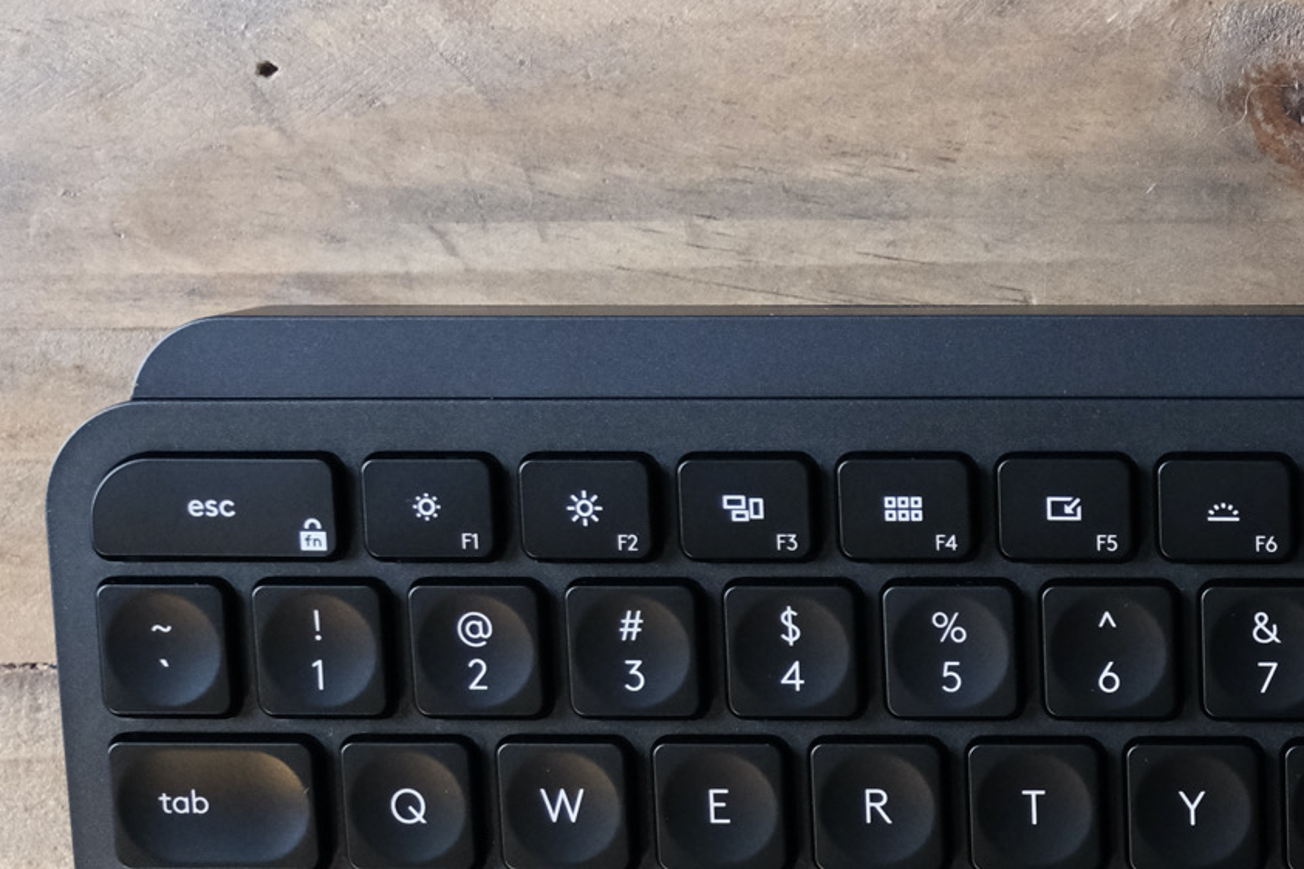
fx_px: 3405
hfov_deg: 19.4
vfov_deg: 14.4
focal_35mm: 94
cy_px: 795
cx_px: 1844
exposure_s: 1/125
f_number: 2.8
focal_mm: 22
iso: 2500
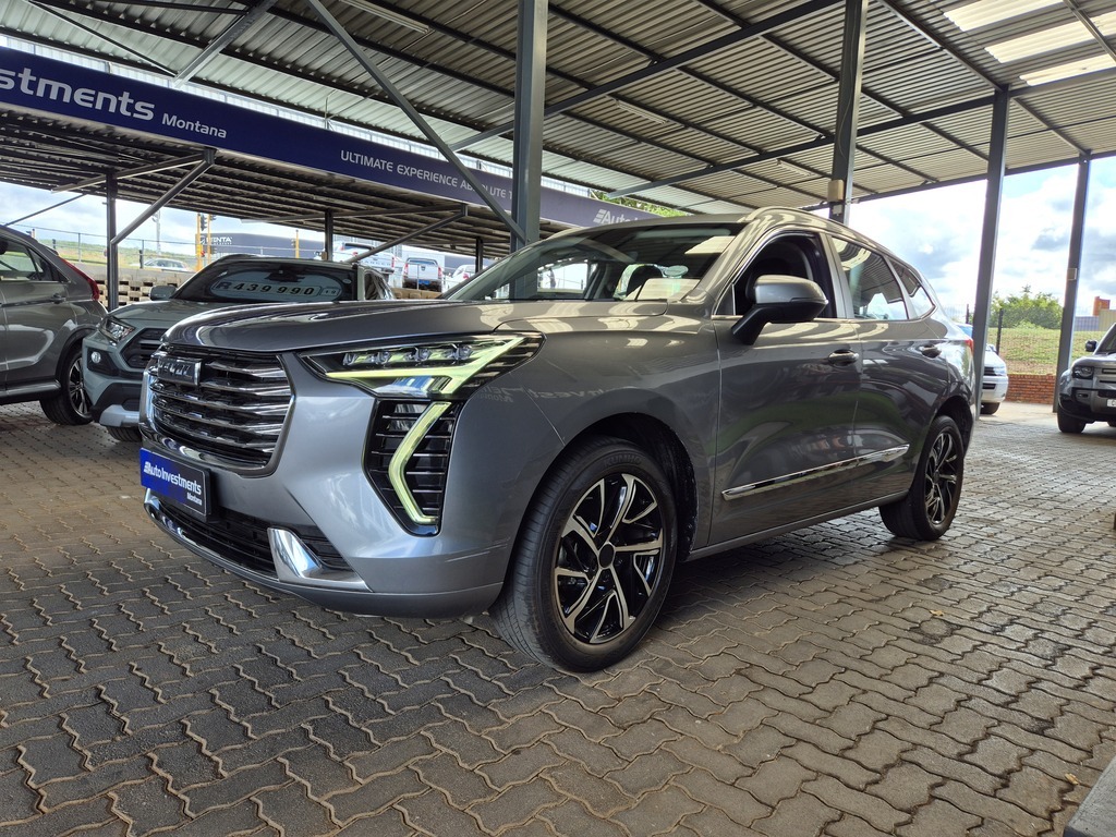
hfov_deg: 73.9
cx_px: 558
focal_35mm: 23
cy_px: 418
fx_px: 742
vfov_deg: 58.9
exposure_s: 1/282
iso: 25
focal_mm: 5.4
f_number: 1.8
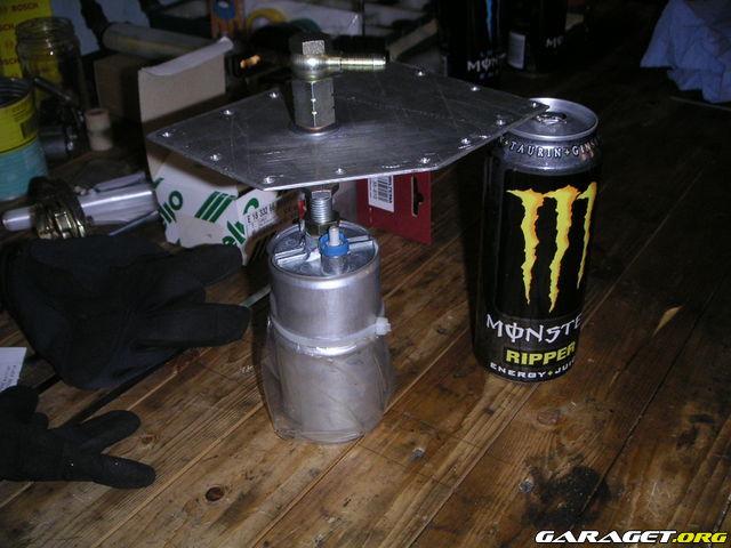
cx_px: 366
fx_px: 802
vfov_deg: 37.7
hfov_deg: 49.0
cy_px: 274
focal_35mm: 38
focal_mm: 6
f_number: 6.7
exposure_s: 1/45
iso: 160
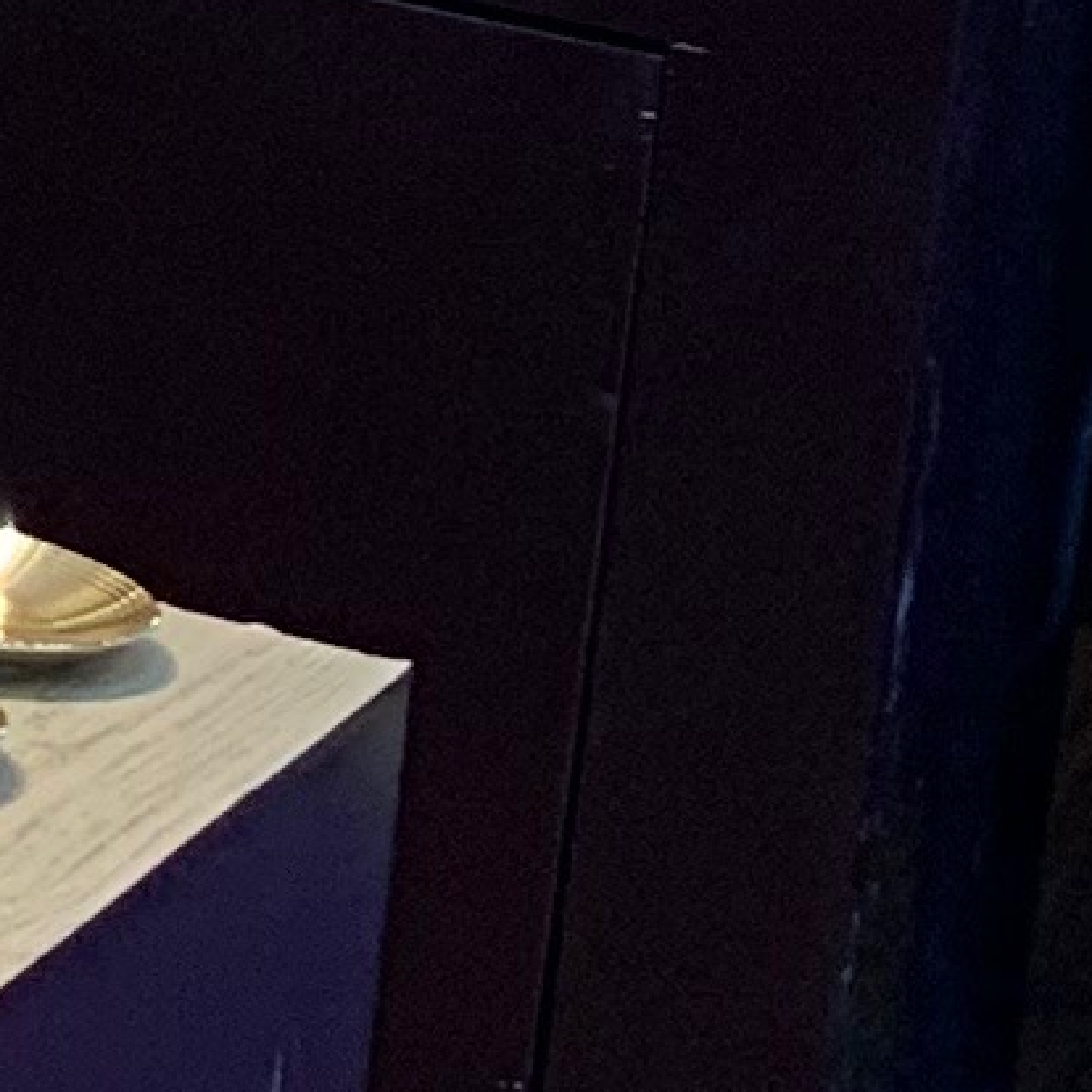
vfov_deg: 7.5
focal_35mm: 224
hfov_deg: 5.8
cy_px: -1190
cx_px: -4125
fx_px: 7995
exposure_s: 1/100
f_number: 1.8
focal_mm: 4.25
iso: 40
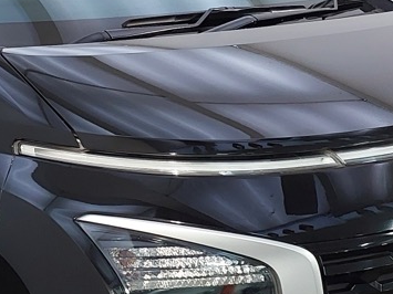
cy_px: 149
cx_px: 100
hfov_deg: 23.3
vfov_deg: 17.8
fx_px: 942
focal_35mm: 83
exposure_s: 1/60
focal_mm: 5.06
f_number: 1.8
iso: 400
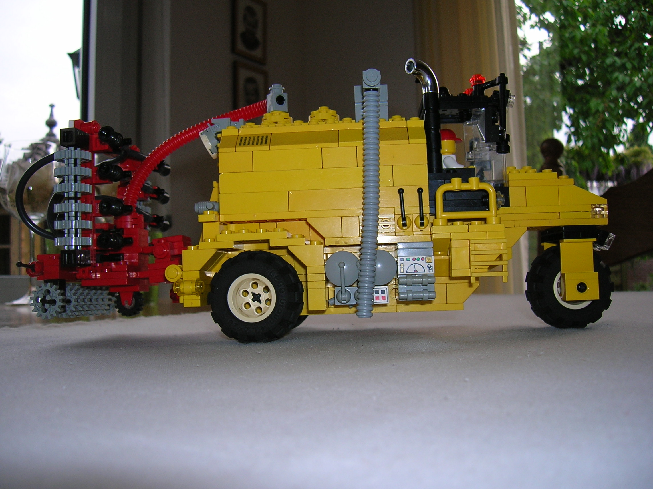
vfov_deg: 41.7
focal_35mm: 34
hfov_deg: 54.0
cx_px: 326
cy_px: 244
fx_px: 641
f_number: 2.9
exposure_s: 1/60.1
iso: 50
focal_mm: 5.7
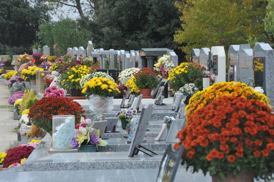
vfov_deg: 7.4
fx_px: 1408
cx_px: 137
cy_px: 91
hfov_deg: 11.1
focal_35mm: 185
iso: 640
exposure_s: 1/125
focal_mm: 185
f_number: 18
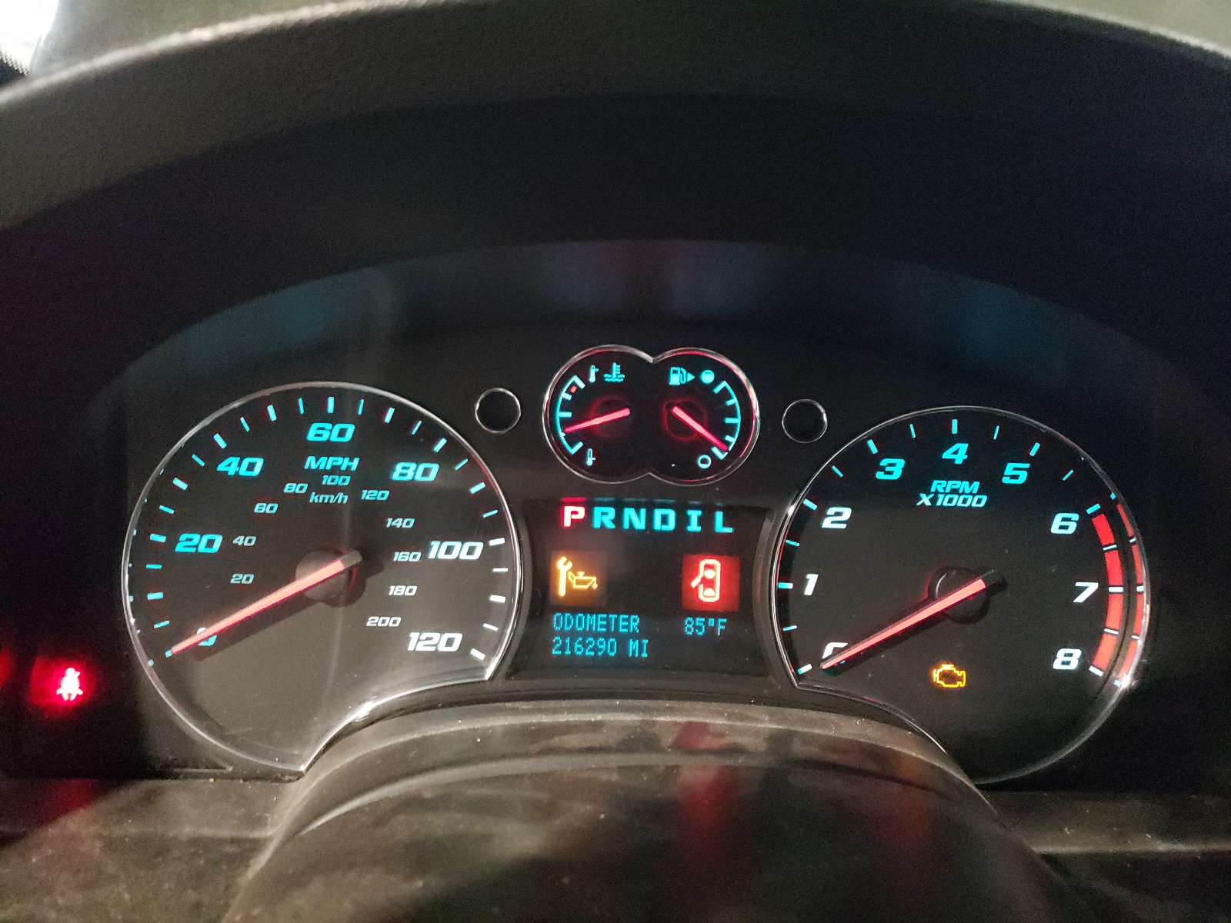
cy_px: 462
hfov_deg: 67.3
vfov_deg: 53.1
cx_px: 616
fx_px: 925
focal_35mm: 26
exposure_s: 1/24
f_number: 1.5
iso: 898
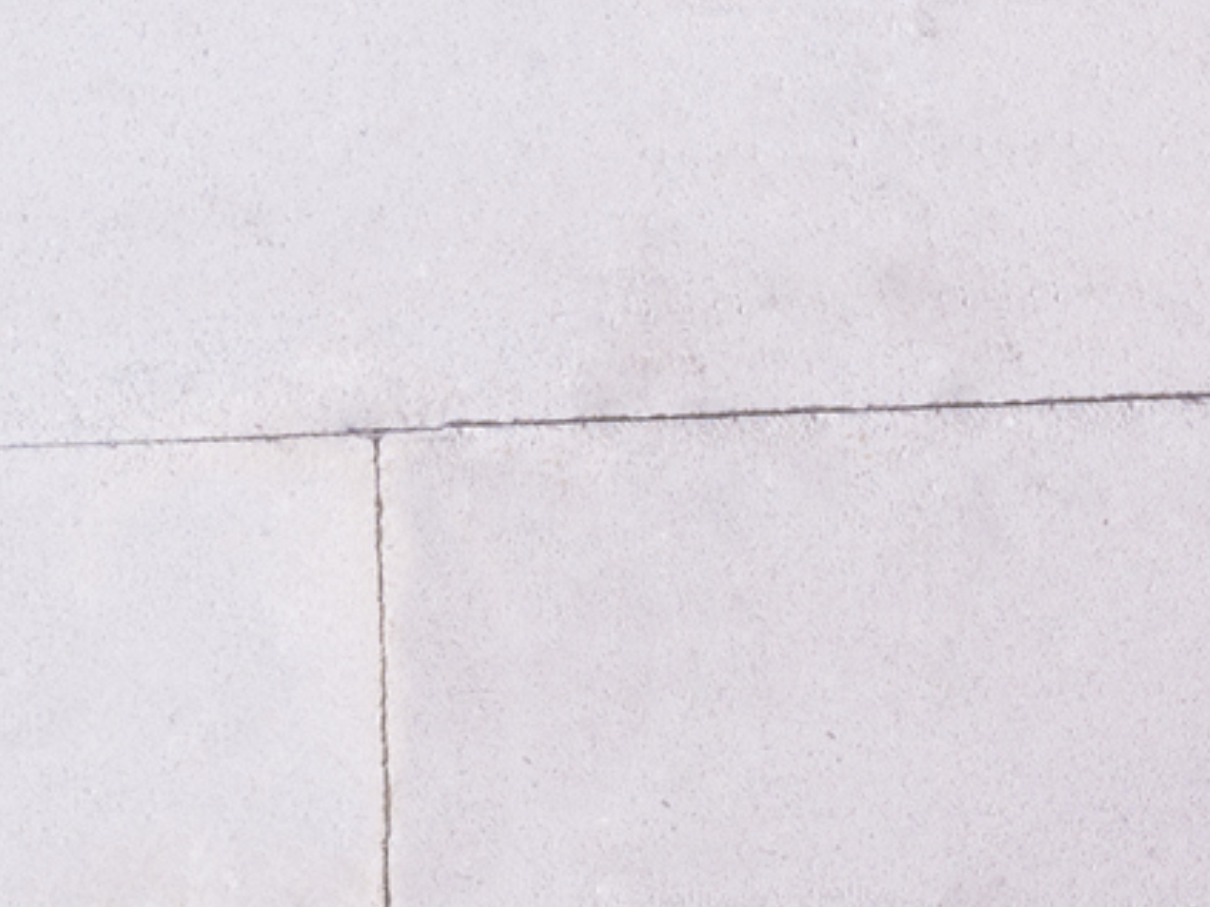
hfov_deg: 5.4
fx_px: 12584
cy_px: 1840
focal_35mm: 360
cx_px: 2069
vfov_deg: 4.1
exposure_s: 1/15
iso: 100
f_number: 10
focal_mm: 50
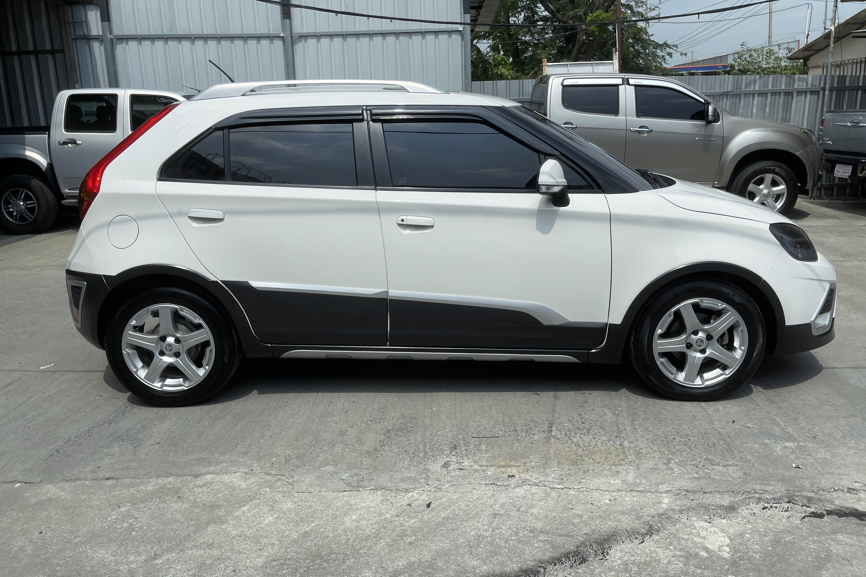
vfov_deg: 47.8
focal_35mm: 27
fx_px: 649
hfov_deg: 67.4
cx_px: 445
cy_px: 255
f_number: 1.6
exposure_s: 1/6579
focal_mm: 5.1
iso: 32
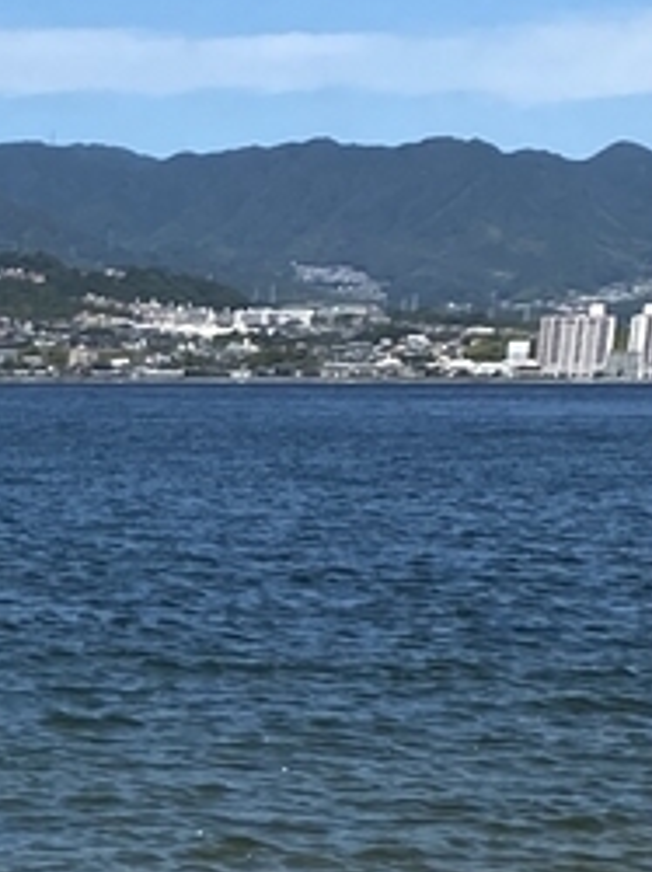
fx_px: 3145
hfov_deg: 10.6
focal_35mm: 125
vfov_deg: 14.7
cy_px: 1311
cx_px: -774
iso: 32
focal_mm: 4.25
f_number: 1.8
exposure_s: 1/3300
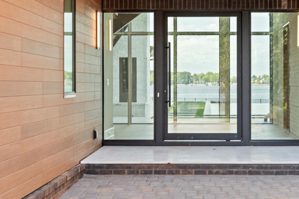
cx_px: 203
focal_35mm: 77
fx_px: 639
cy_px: 65
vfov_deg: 17.7
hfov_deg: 26.2
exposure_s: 1/8
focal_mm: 46
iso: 100
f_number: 10
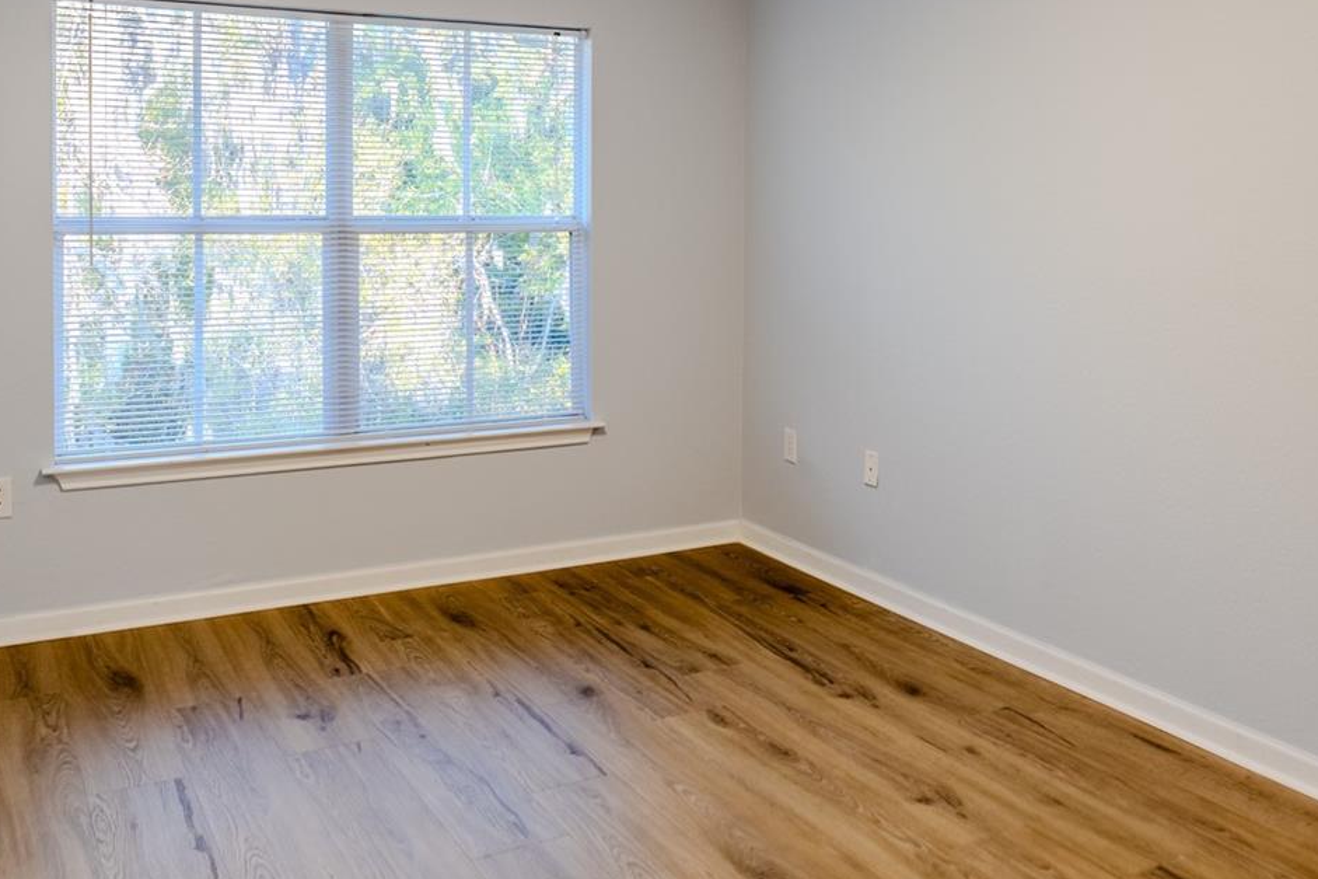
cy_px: 217
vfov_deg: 37.9
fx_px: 1244
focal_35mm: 34
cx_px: 699
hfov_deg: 55.8
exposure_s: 1/30
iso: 640
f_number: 9
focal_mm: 20
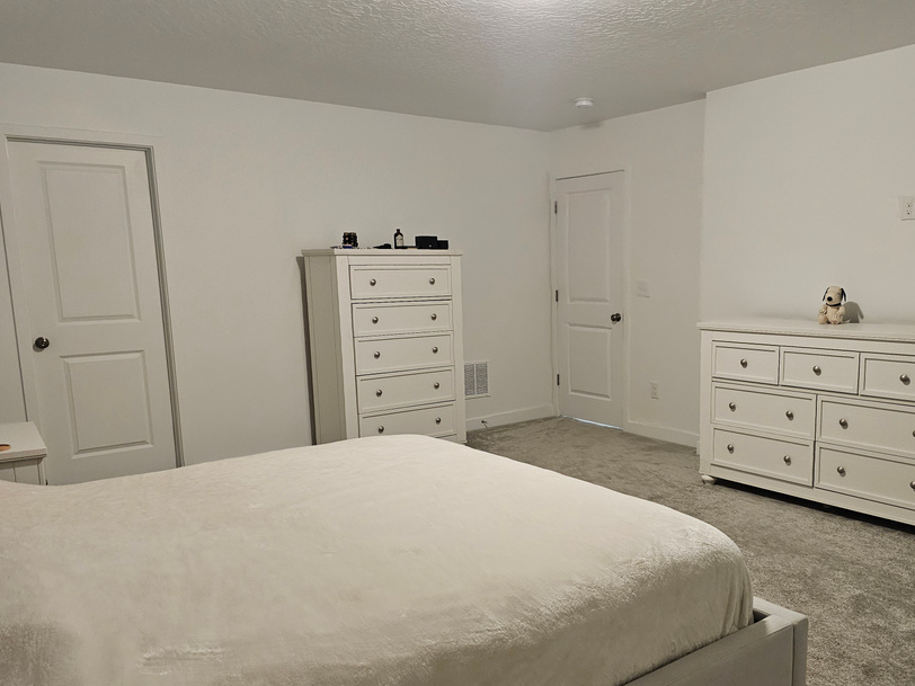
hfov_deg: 61.0
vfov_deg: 48.1
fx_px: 767
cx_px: 559
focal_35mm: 29
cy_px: 391
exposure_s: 1/120
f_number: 1.7
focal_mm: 6.3
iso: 1000
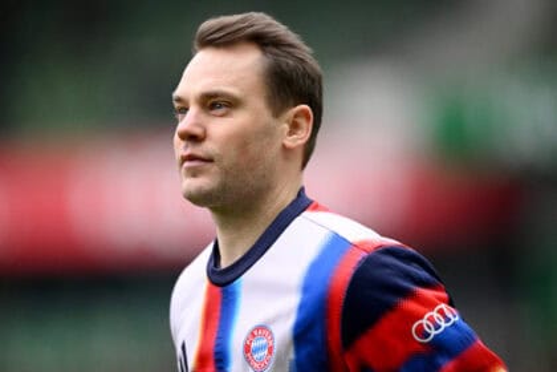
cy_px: 186
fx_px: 6188
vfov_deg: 3.4
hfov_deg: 5.2
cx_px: 278
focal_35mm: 400
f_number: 2.8
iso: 1250
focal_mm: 400
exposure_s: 1/2000
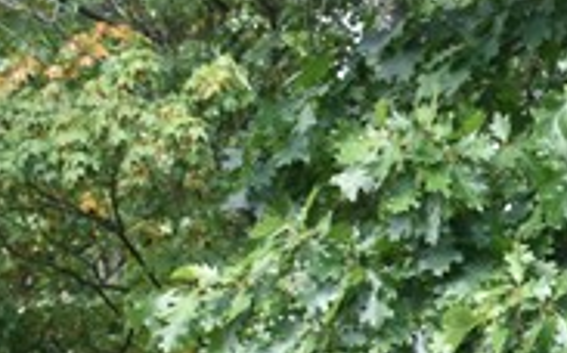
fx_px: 3366
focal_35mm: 218
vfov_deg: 5.8
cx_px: 1084
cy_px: 864
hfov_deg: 9.1
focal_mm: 24
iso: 400
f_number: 4.5
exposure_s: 1/250
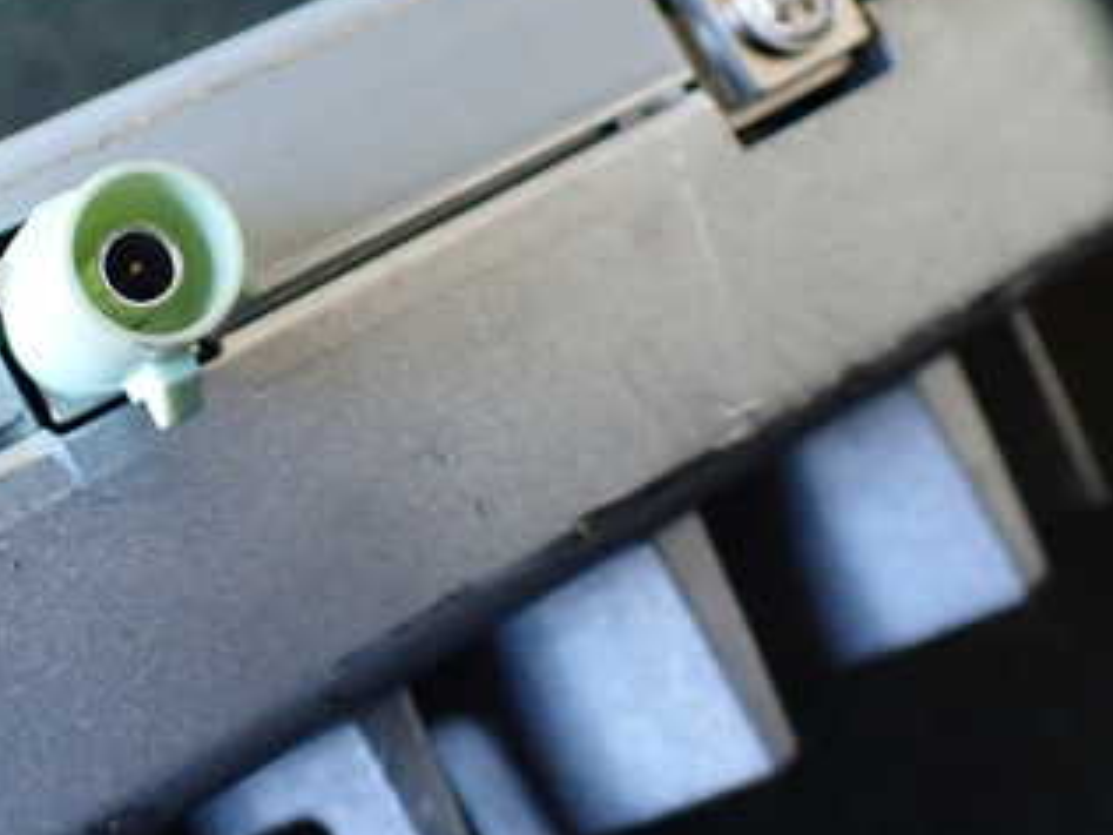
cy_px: 289
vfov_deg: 25.5
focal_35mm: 57
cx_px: 225
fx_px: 1833
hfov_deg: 32.9
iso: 640
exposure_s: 1/125
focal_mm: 5.4
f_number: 2.3
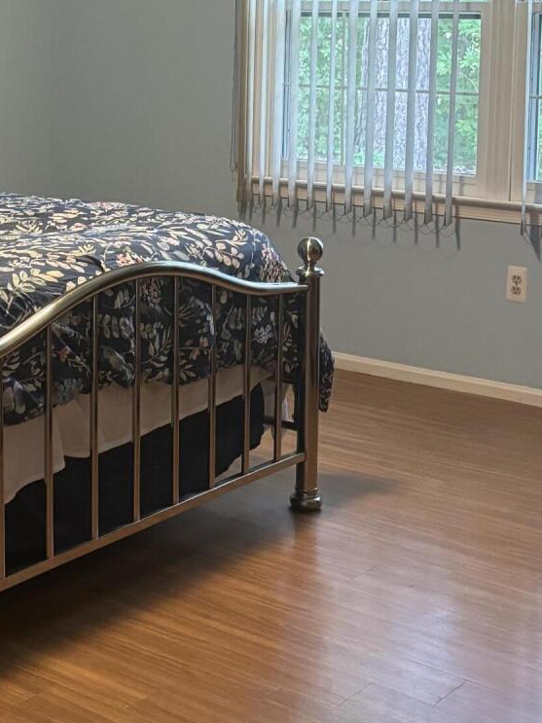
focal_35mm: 70
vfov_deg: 27.0
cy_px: 98
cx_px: -37
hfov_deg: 20.2
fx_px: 1462
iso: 500
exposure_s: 1/60
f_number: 1.6
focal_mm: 5.96
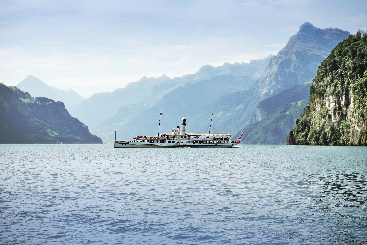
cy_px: 122
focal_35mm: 75
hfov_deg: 27.0
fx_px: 765
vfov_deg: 18.2
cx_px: 184
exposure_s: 1/2200
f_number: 8
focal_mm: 50
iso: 640
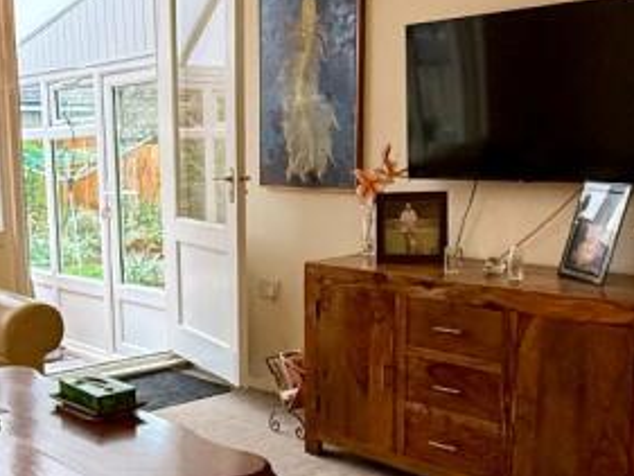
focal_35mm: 51
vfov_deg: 28.2
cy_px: 347
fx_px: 934
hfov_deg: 37.1
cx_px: 212
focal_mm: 2.22
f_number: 2.2
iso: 320
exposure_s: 1/99
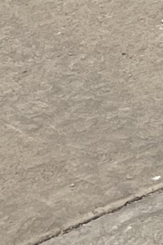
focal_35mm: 286
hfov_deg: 4.3
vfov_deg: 6.5
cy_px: -541
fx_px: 1942
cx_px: 714
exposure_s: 1/461
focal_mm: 5.1
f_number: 1.6
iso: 32
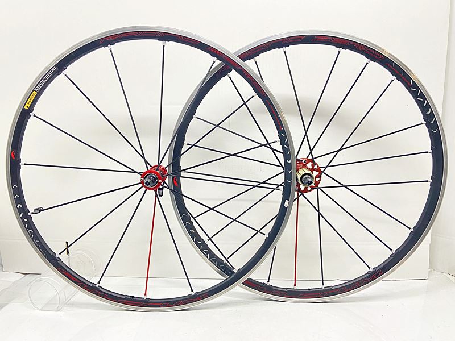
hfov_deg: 67.3
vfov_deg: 53.1
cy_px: 170
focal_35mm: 26
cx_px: 228
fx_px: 342
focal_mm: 4.25
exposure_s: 1/50
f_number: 1.8
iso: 160
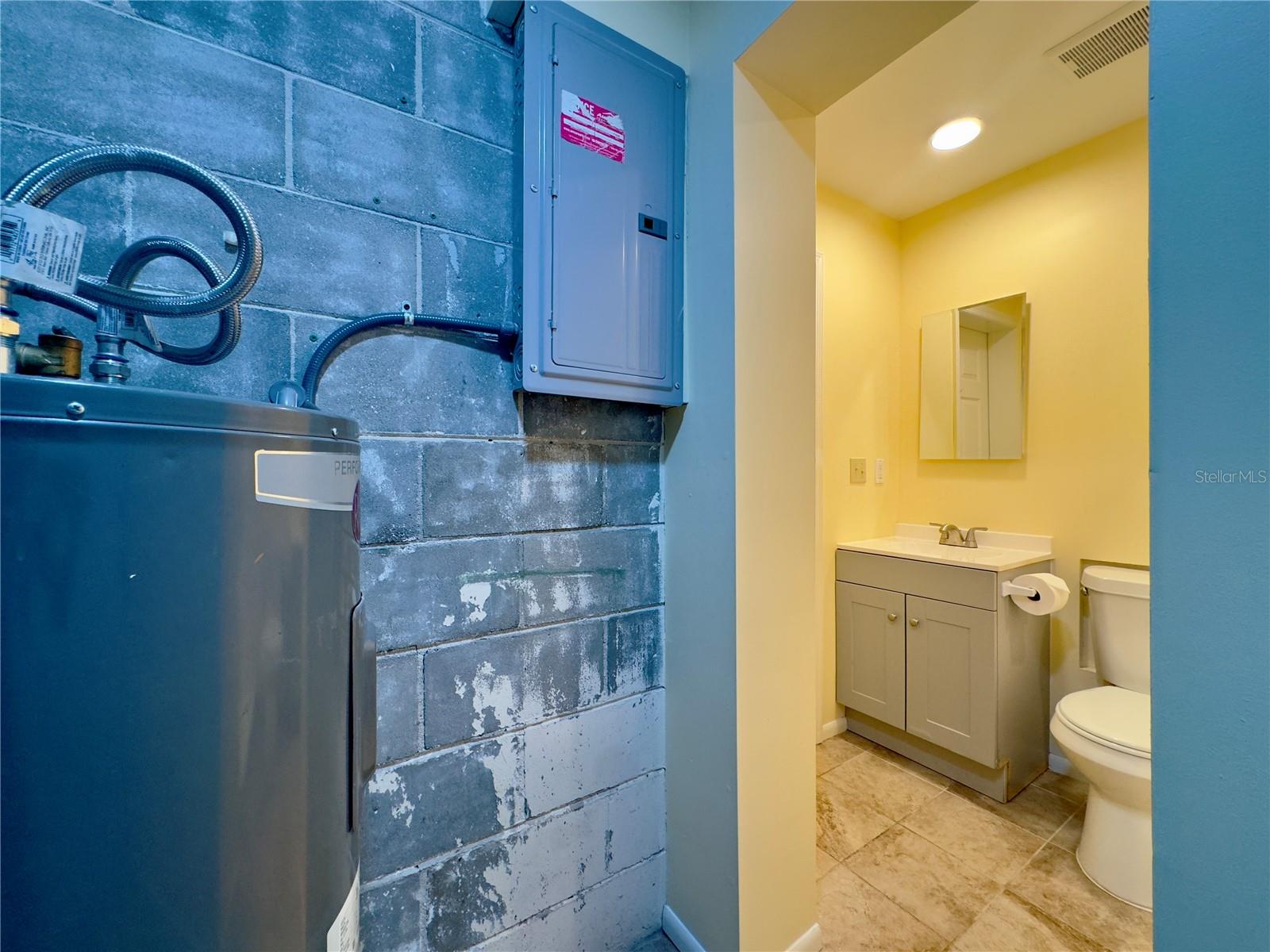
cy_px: 476
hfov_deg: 102.1
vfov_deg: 85.7
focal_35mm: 14
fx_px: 514
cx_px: 635
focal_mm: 2.22
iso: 160
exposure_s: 1/60
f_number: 2.2
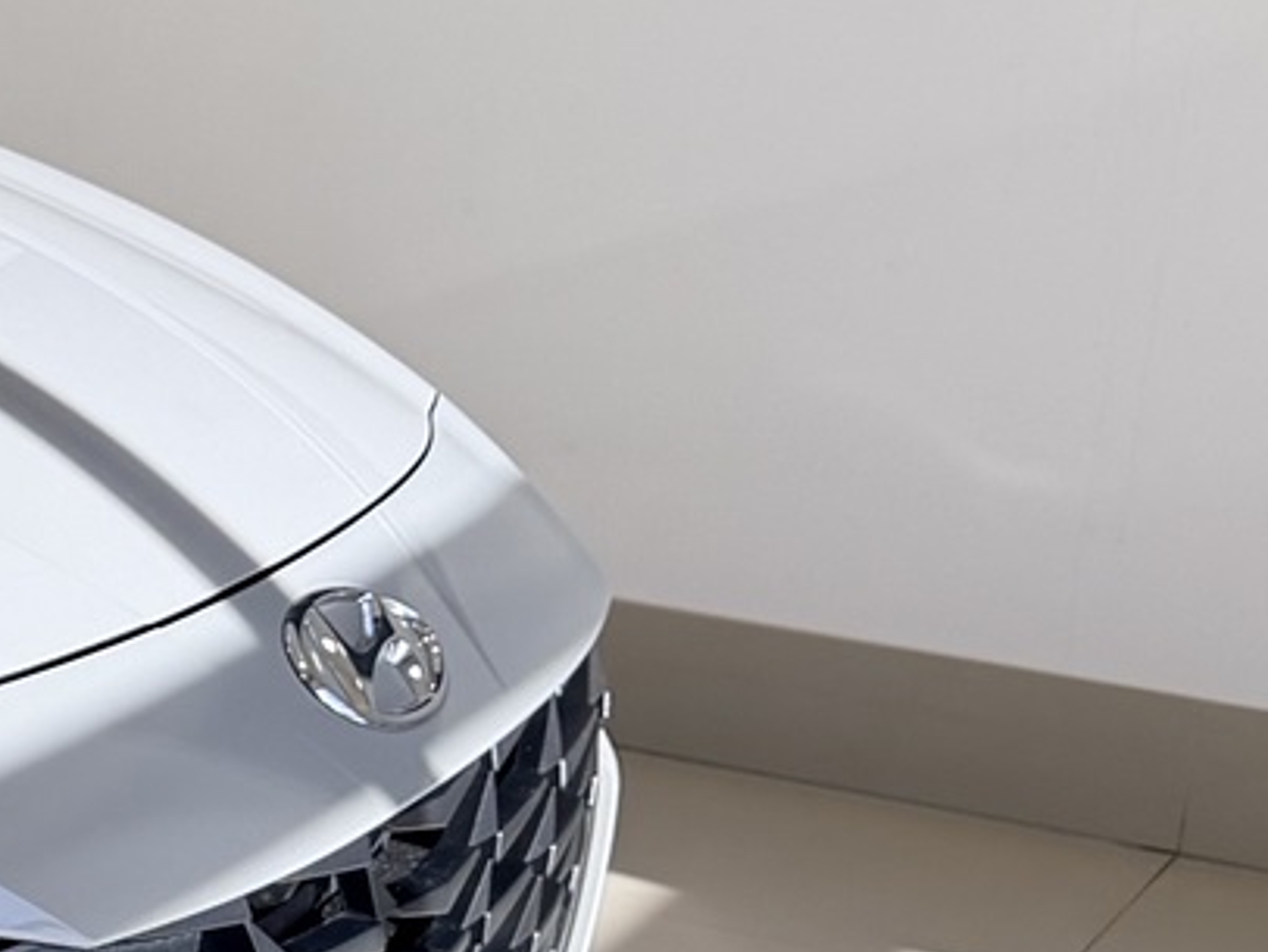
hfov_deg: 13.0
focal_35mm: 121
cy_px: 337
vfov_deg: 12.2
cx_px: -1630
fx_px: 4435
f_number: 1.78
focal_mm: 6.76
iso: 80
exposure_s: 1/403
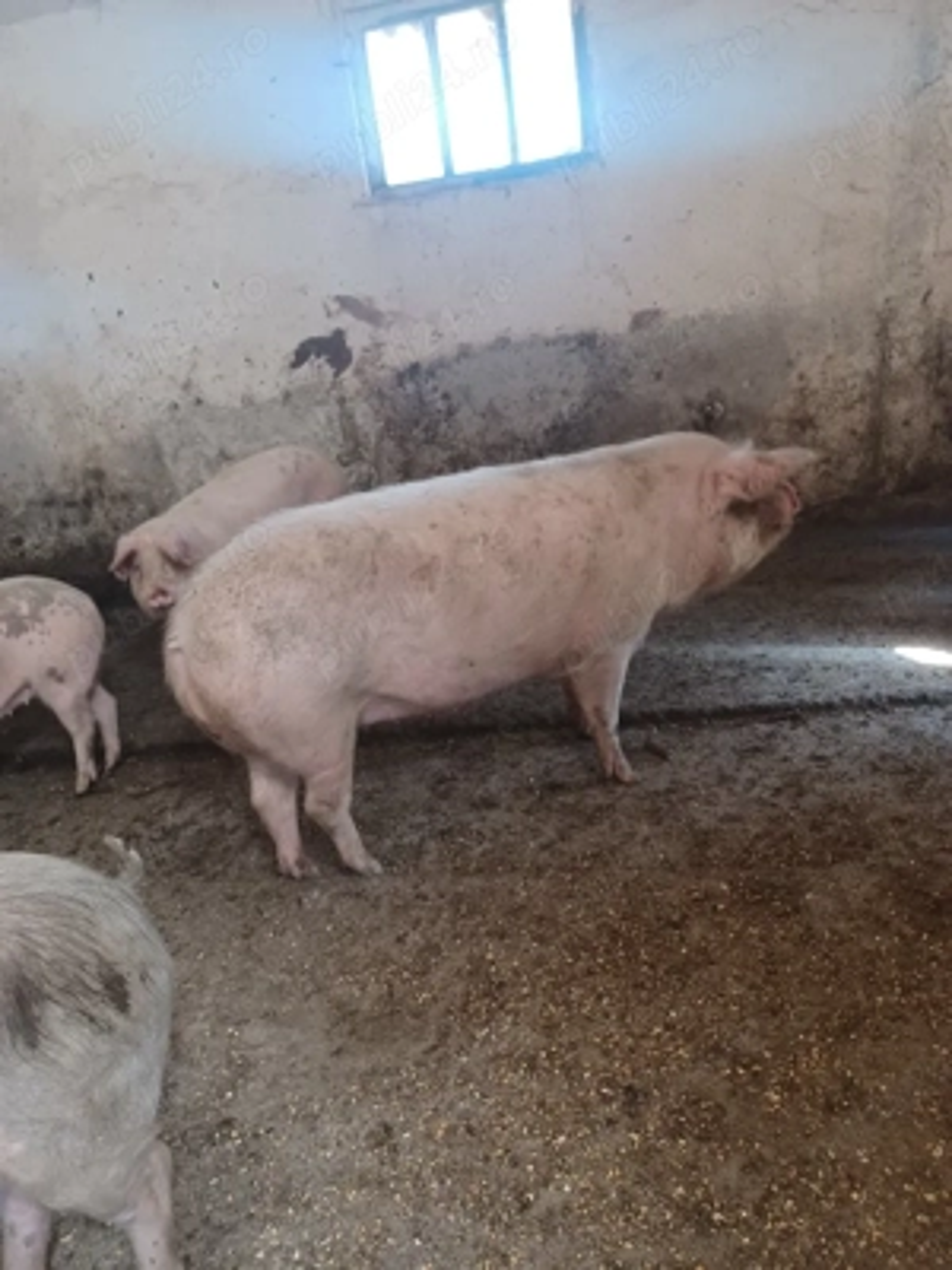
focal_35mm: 25
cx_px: 476
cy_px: 635
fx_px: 917
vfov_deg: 69.4
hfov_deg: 54.9
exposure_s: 1/40
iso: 320
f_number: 1.8
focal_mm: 4.6
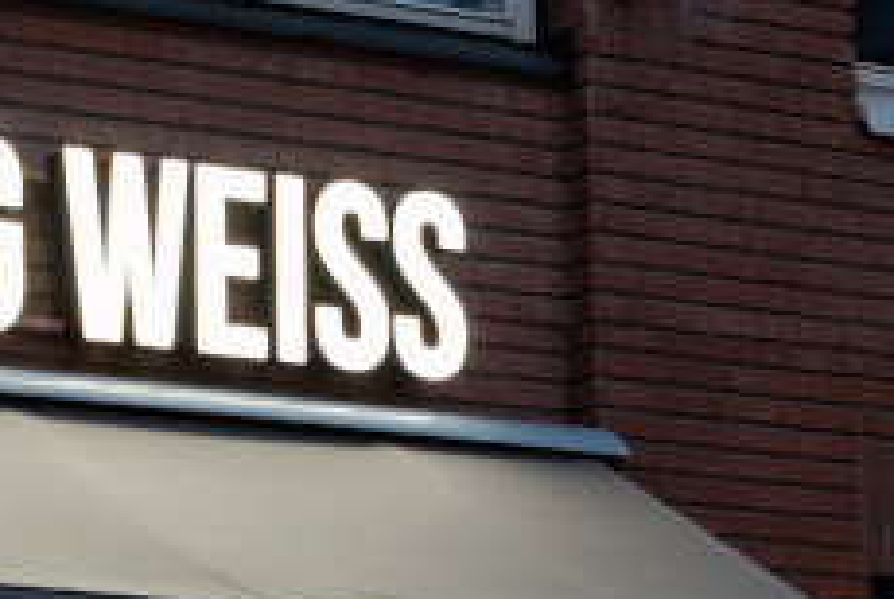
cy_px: 788
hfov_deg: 11.1
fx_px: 4553
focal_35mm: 183
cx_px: 43
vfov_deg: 7.4
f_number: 3.5
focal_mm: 29
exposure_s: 1/40
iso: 1000
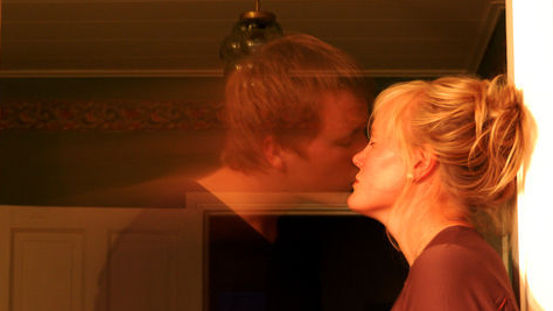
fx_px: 1555
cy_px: 182
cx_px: 337
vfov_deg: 11.4
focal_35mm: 106
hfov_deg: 20.1
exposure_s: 3.1
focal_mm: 50
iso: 1600
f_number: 9
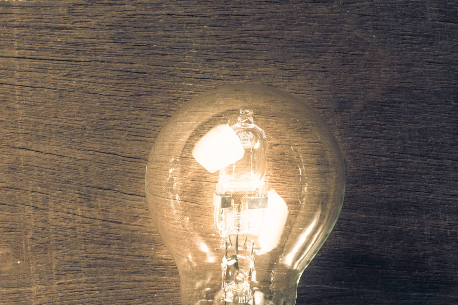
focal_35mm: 98
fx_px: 1247
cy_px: 264
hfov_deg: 20.1
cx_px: -21
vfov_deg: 13.9
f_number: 6.4
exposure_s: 1/250
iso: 200
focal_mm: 29.2
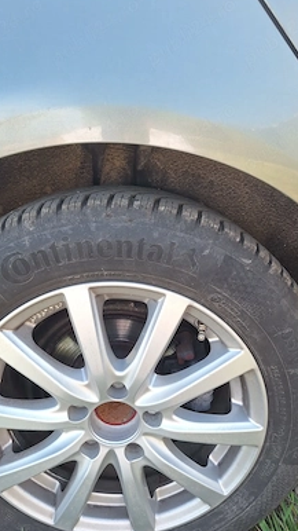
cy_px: 266
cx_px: 143
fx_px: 365
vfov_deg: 71.9
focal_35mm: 26
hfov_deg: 44.4
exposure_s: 1/143
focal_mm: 5.54
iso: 40
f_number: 1.8
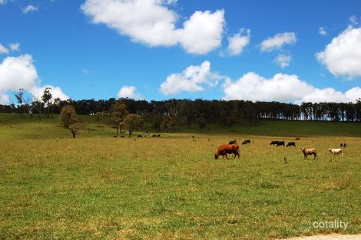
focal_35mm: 39
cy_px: 120
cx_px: 180
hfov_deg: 49.6
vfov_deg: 34.2
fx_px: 391
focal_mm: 26
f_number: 10
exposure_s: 1/400
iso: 200
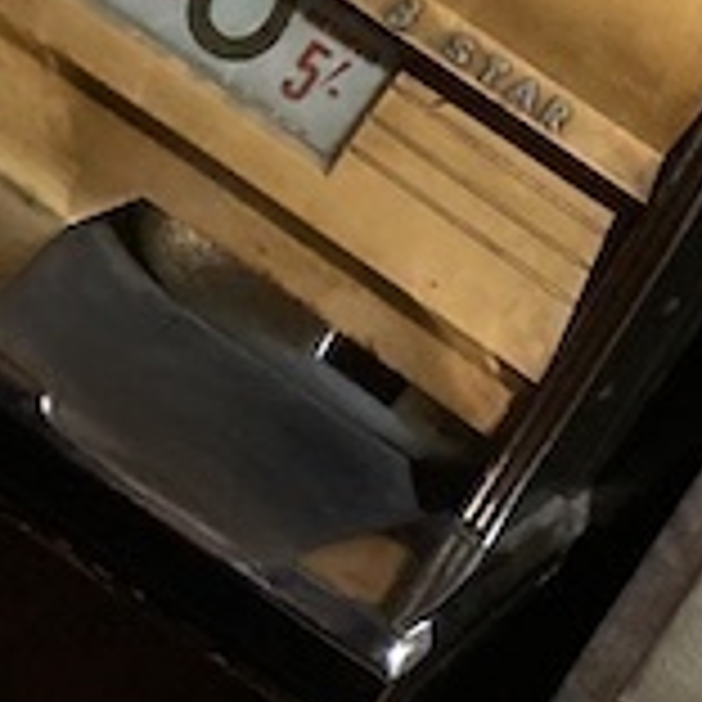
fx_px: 2661
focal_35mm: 116
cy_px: -166
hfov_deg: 12.5
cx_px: 1566
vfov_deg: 14.5
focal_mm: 3.99
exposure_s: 1/29
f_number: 1.8
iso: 640
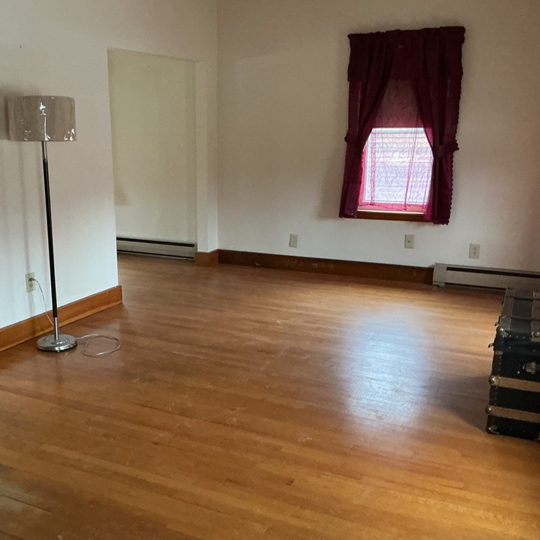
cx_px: 205
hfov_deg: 44.6
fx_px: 653
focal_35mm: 37
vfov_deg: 44.9
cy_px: 286
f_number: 1.8
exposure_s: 1/30
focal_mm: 3
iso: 320
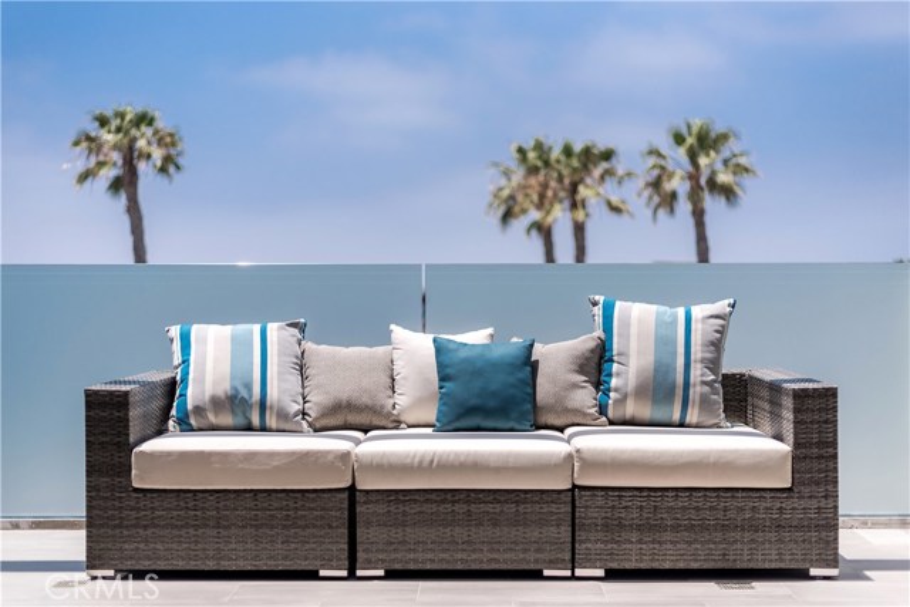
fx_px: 1264
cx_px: 455
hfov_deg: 39.6
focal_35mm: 50
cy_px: 304
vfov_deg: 27.0
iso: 100
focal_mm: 50
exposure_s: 1/4000
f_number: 1.8
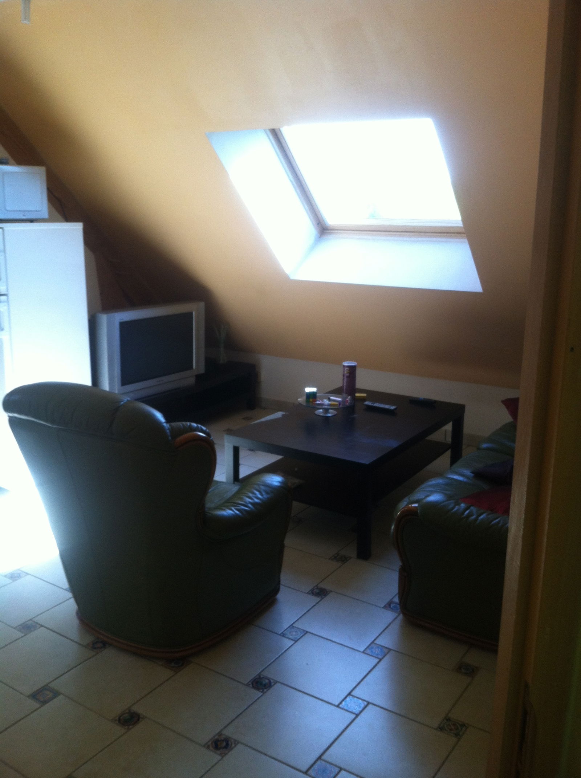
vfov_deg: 52.7
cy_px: 389
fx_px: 785
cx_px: 290
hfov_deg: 40.6
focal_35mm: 35
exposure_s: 1/40
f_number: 2.8
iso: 80
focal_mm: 3.85
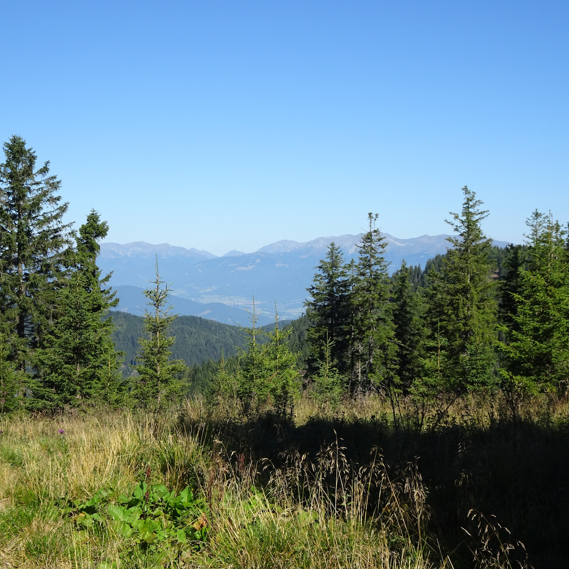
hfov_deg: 33.4
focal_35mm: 51
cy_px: 283
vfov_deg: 33.4
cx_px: 269
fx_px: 948
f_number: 4.5
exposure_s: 1/640
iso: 80
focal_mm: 7.3
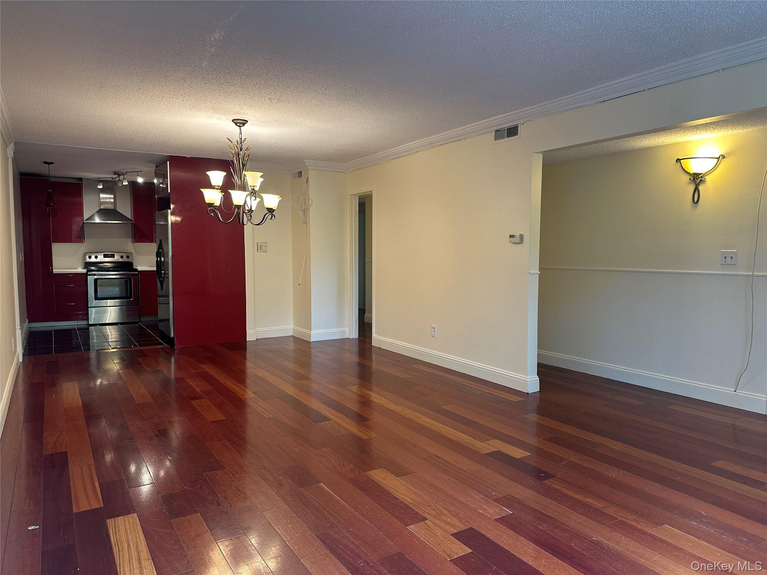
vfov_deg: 56.8
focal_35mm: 24
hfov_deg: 71.6
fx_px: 532
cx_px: 384
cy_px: 288
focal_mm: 6.86
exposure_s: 1/60
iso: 125
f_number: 1.78
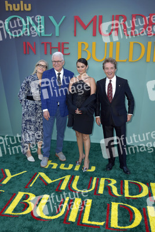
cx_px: 78
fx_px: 245
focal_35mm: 38
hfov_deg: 35.1
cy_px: 116
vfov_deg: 50.7
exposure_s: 1/250
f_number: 6.3
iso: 400
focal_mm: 38
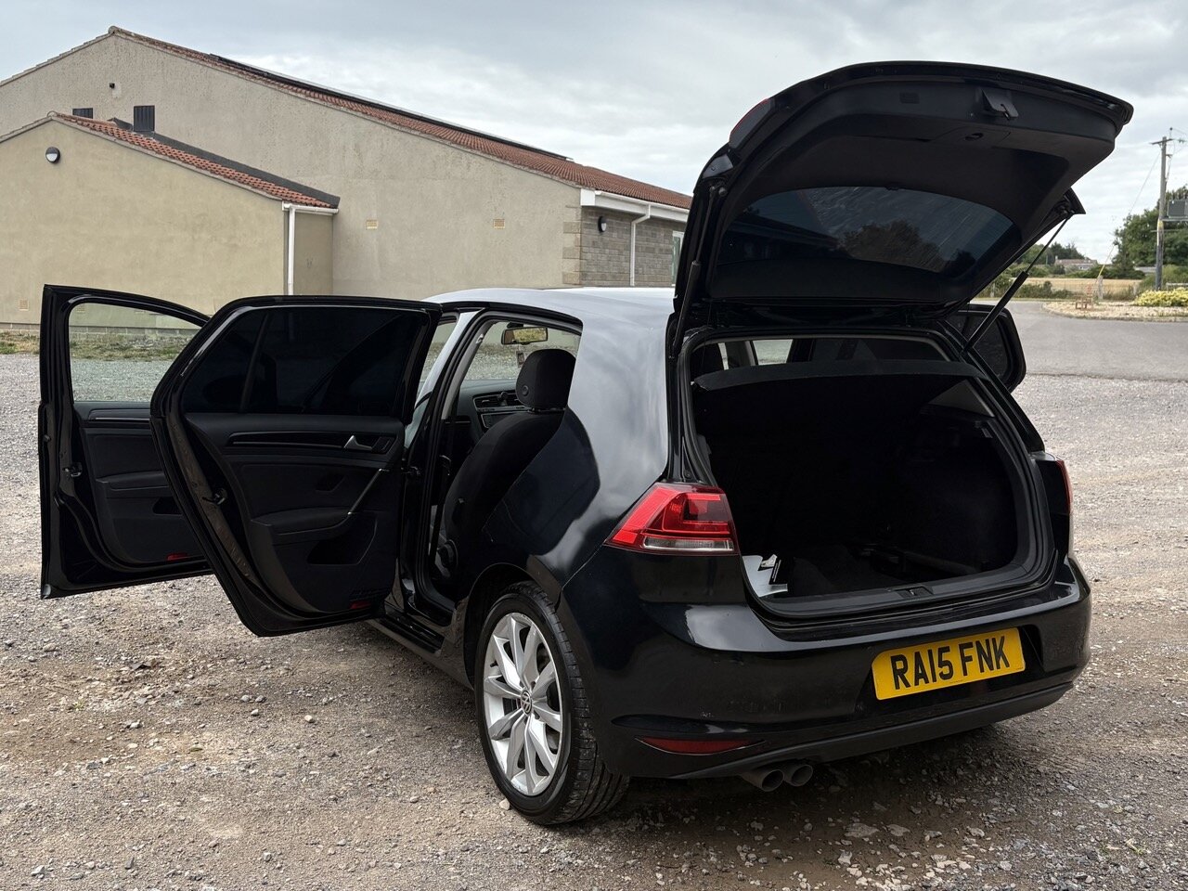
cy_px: 446
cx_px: 594
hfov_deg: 67.3
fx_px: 892
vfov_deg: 53.1
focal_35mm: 26
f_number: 1.6
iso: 50
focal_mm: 5.96
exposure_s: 1/2141
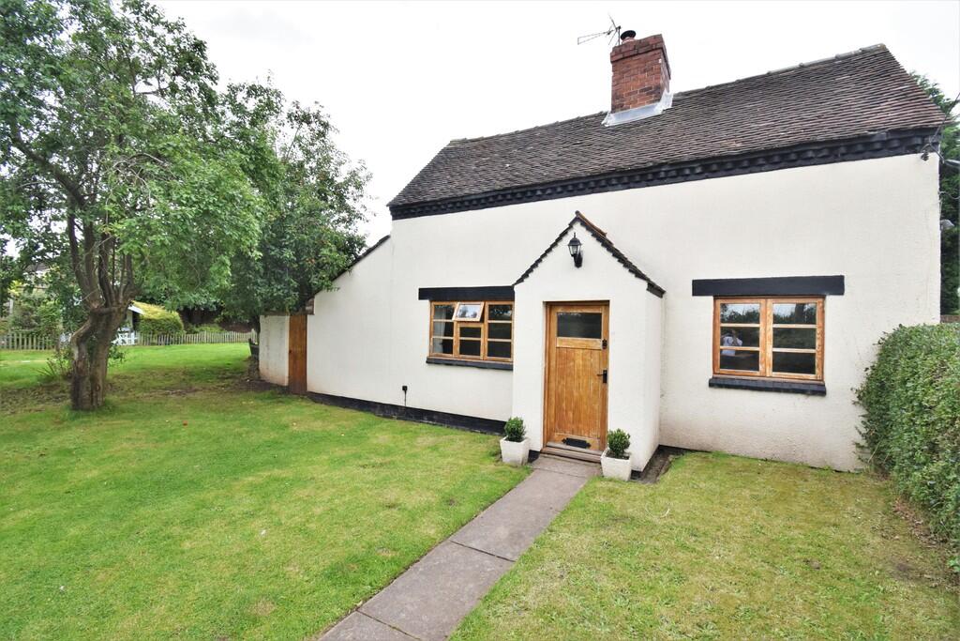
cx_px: 480
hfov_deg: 100.4
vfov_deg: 77.3
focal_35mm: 15
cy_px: 320
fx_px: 400
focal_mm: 10
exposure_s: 1/320
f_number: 9
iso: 640
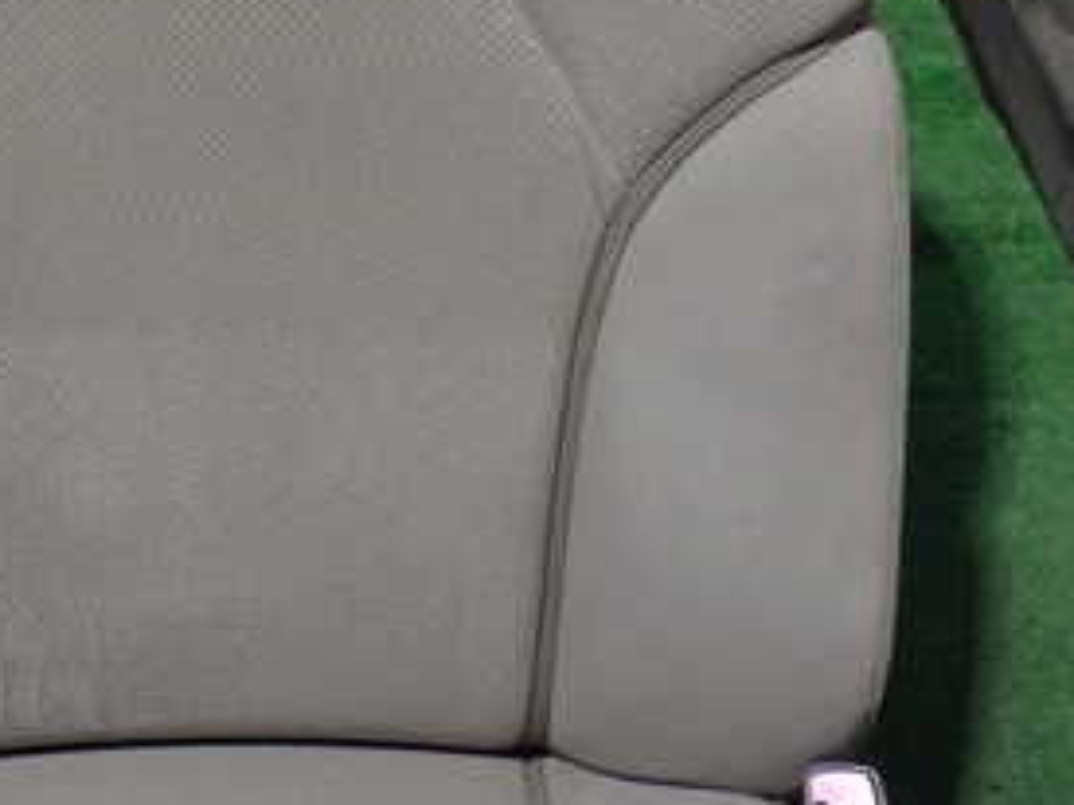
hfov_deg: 20.3
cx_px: 277
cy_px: 70
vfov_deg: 15.2
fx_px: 2977
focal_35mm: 96
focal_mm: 7.84
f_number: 2.9
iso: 800
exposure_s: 1/25
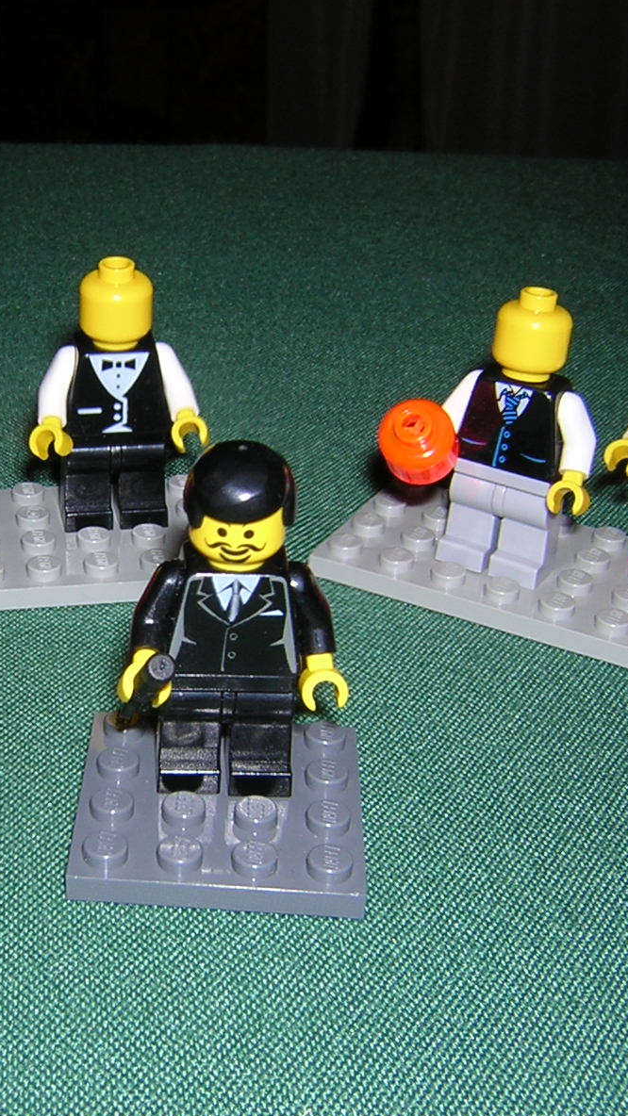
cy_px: 564
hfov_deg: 22.3
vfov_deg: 39.2
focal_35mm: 53
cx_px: 114
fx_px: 1569
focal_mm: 4.7
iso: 100
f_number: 5.2
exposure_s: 1/60.1
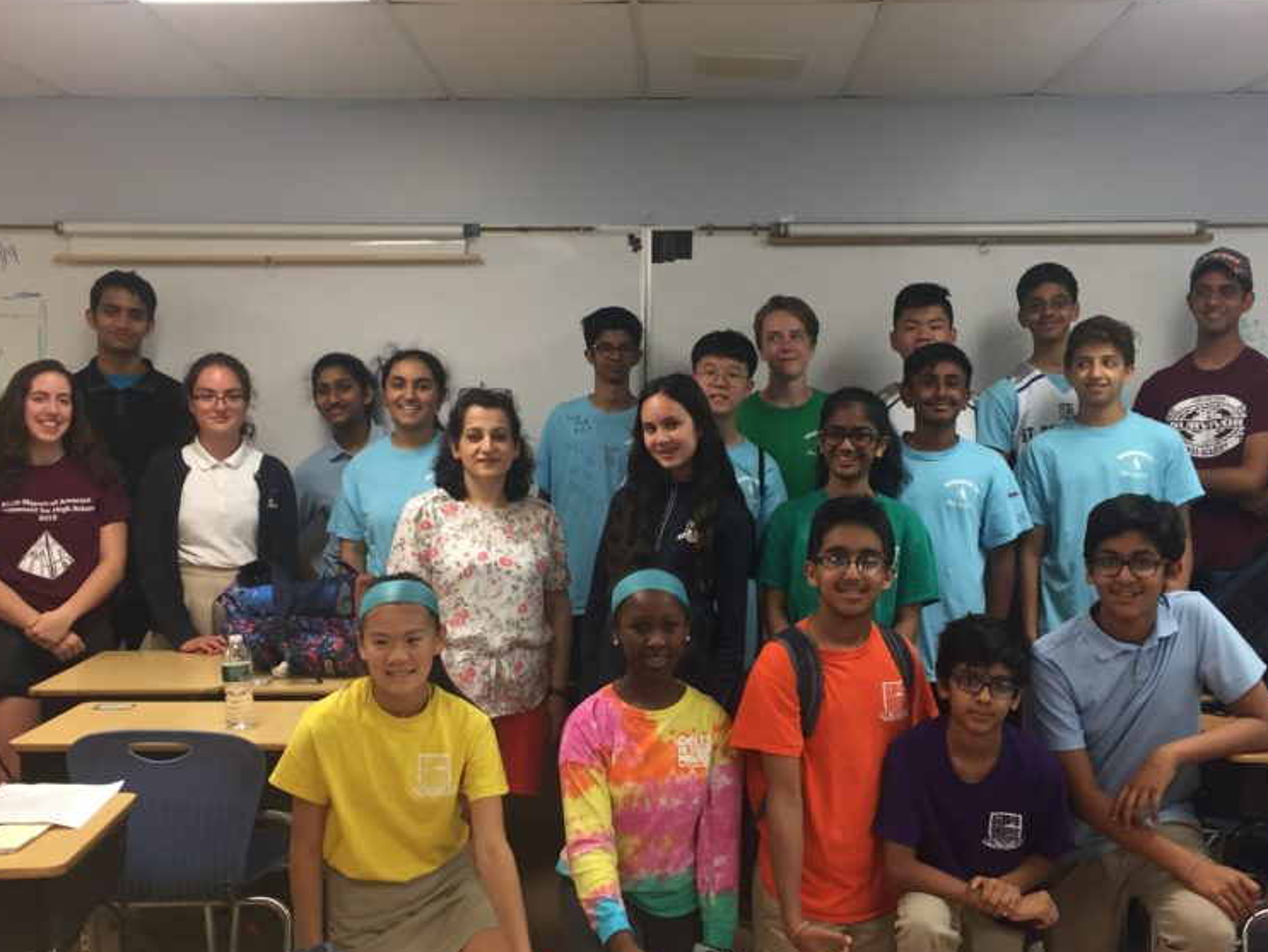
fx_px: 1466
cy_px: 525
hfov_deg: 46.8
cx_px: 637
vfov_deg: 35.9
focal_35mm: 40
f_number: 2.2
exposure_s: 1/30
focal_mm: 4.15
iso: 64
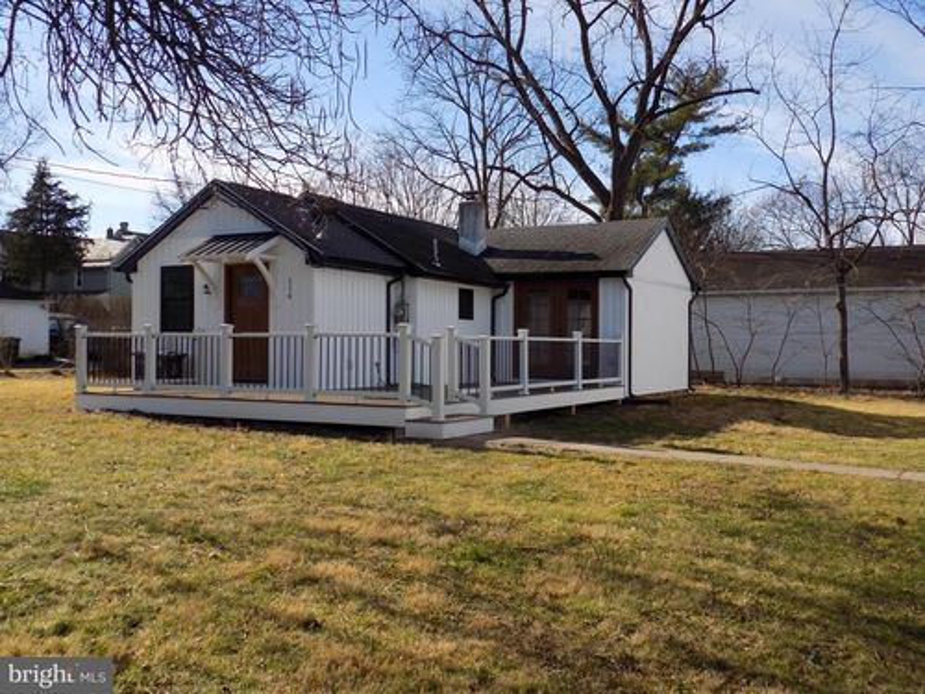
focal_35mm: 34
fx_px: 909
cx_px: 462
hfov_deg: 54.0
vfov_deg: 41.8
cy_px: 347
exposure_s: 1/640
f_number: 3.4
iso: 80
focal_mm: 6.1
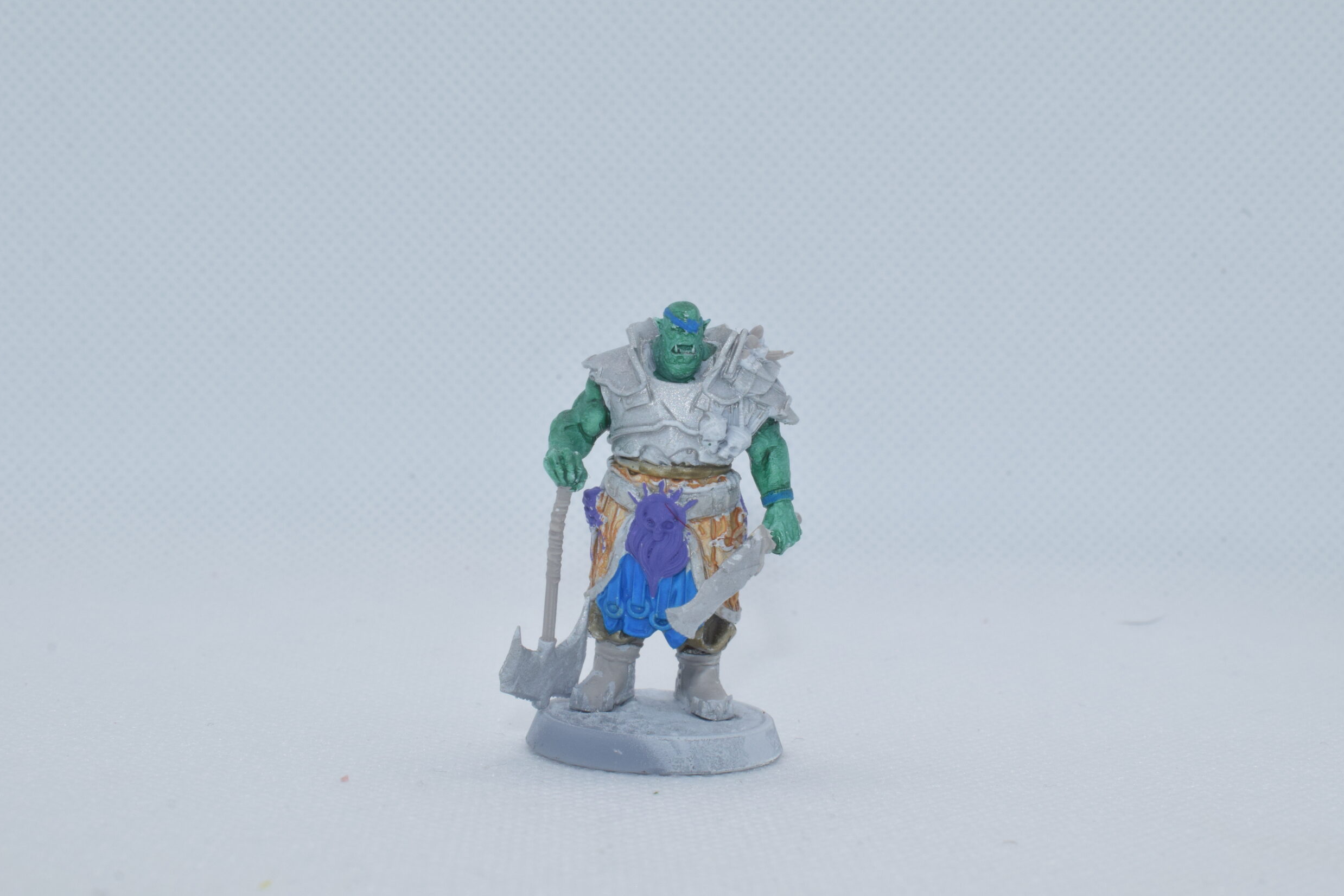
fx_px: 2315
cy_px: 461
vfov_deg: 21.9
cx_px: 681
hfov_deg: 32.4
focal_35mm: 62
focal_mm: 40
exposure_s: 1/125
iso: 800
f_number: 20
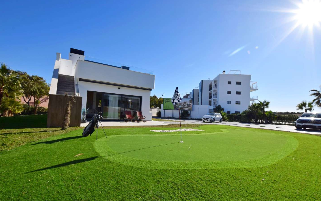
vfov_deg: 71.2
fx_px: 140
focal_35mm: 16
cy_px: 105
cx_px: 166
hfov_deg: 97.8
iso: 200
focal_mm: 10
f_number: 11
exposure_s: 1/500
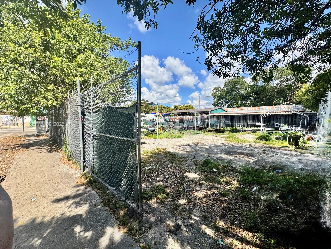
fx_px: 134
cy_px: 124
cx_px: 166
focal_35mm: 14
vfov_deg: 85.7
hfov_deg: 102.1
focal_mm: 2.22
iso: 50
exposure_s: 1/2028
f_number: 2.2
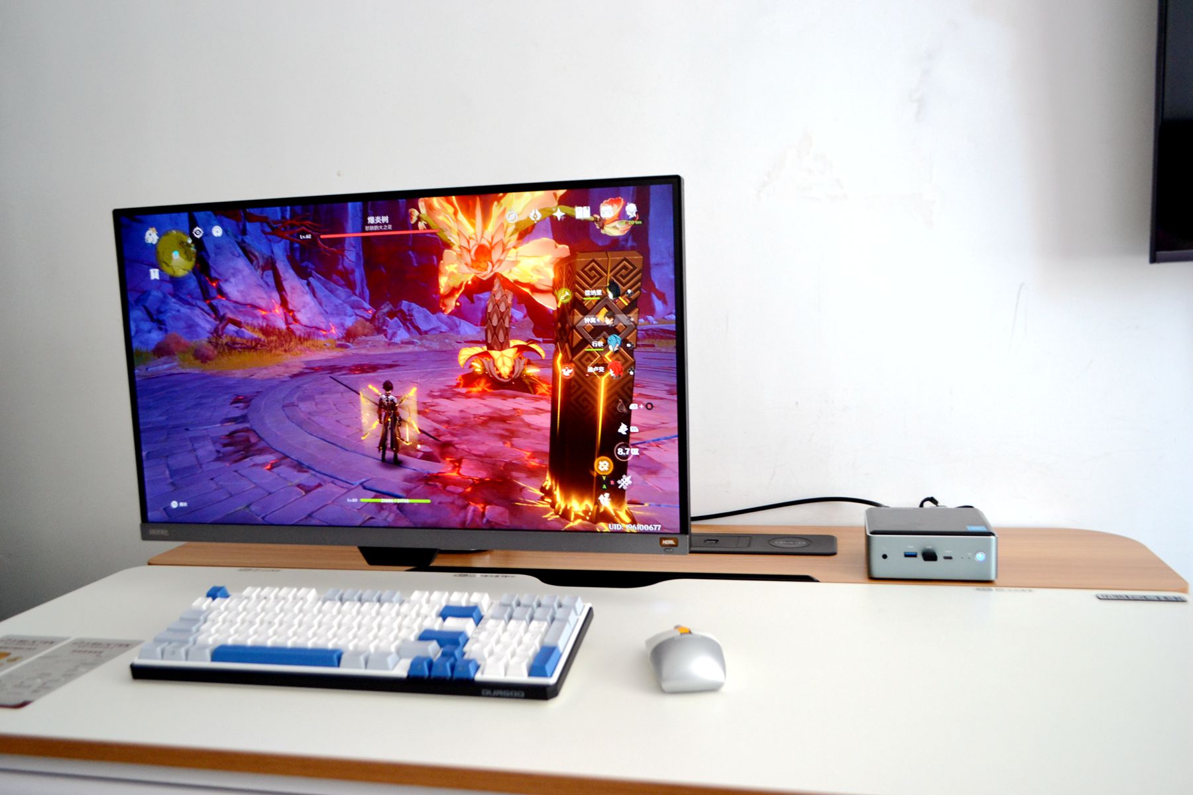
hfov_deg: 61.9
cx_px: 596
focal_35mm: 30
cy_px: 398
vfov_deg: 43.6
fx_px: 994
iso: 400
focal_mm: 20
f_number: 4.5
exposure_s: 1/80
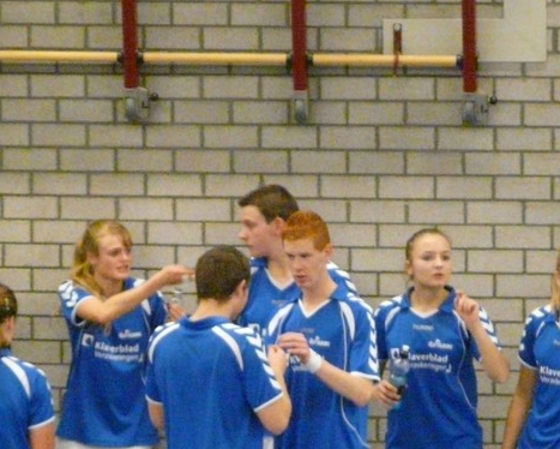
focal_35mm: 458
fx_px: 7594
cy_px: 396
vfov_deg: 3.4
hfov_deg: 4.2
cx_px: 149
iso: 800
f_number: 3.6
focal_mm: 35.2
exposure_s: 1/40
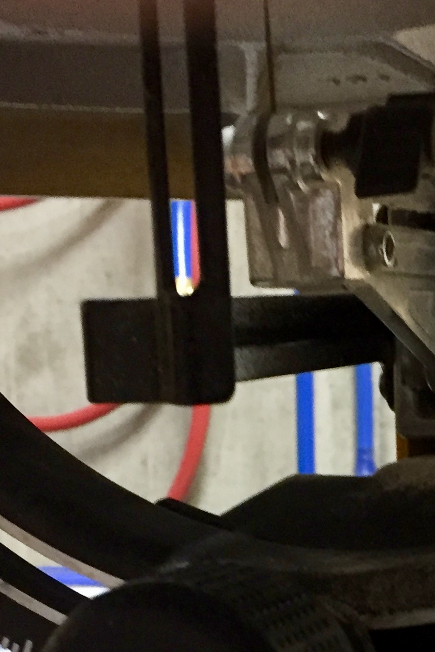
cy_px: 632
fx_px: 1431
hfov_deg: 17.1
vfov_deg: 24.6
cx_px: 355
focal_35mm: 79
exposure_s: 1/17
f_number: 2.2
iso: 250
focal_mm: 4.15
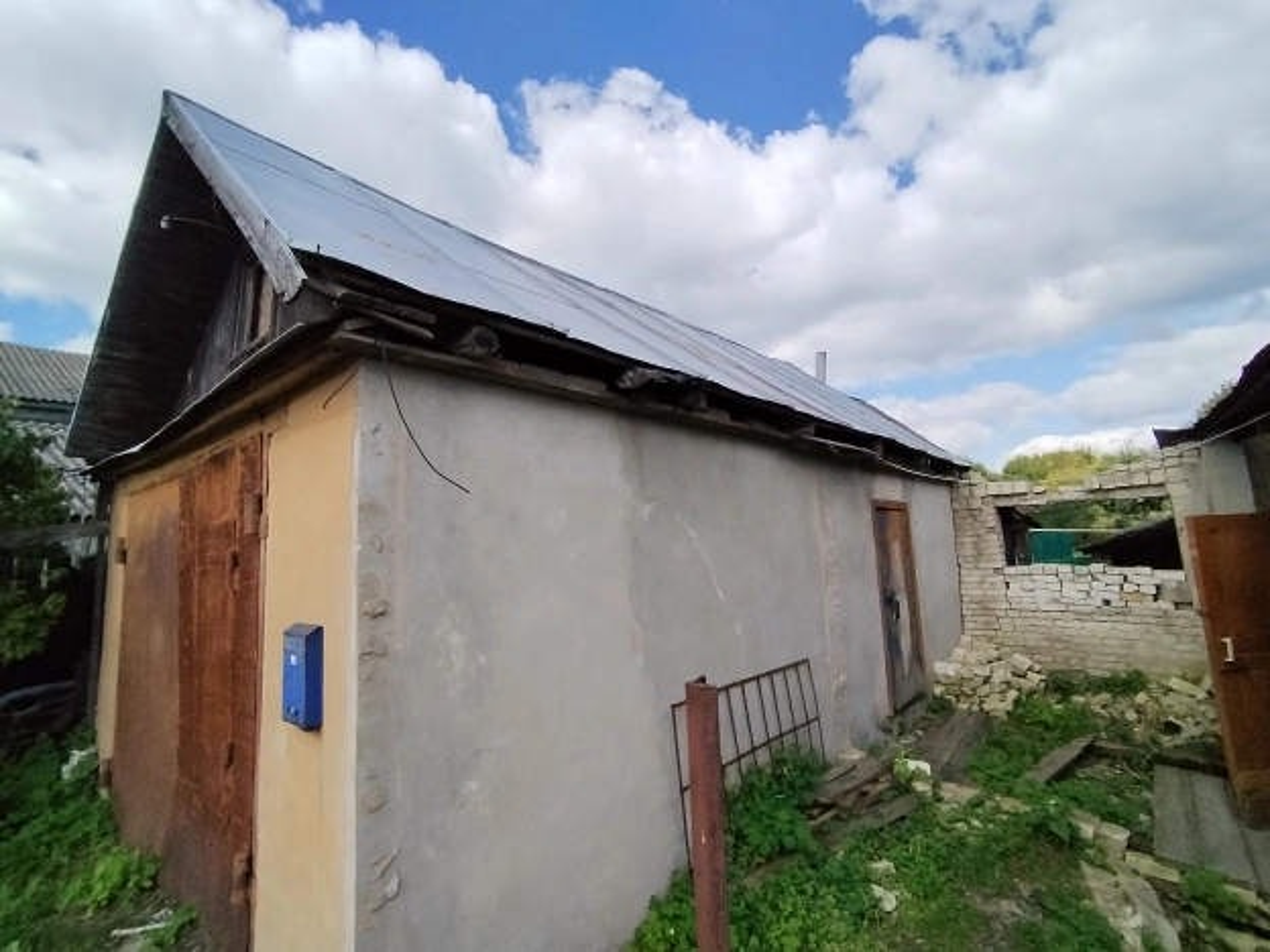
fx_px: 624
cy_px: 476
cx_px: 635
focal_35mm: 17
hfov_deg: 91.0
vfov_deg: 74.7
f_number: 2.2
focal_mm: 1.42
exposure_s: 1/3111
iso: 100
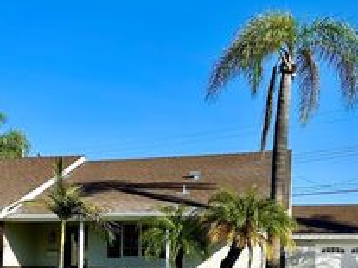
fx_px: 599
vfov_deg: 24.3
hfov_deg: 32.6
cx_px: 88
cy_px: 253
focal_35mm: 58
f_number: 1.78
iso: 80
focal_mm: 6.86
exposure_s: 1/4762
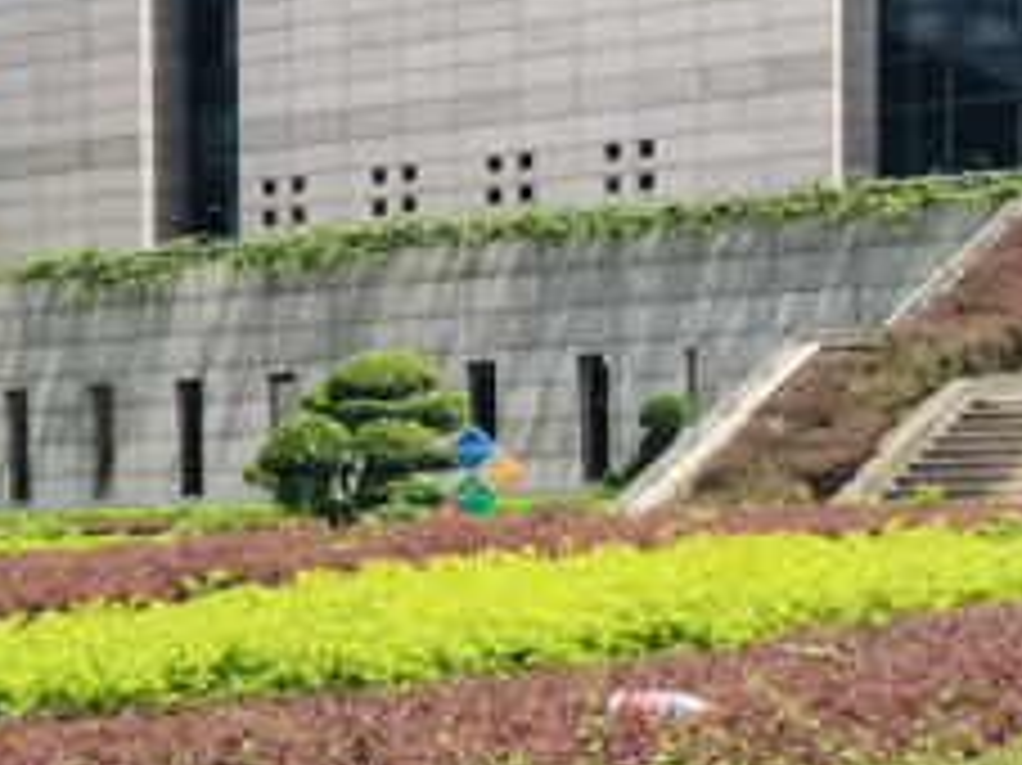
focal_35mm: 115
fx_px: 3393
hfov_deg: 14.9
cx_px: -828
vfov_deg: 12.7
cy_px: 758
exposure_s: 1/1282
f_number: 2.2
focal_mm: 4.15
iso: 25
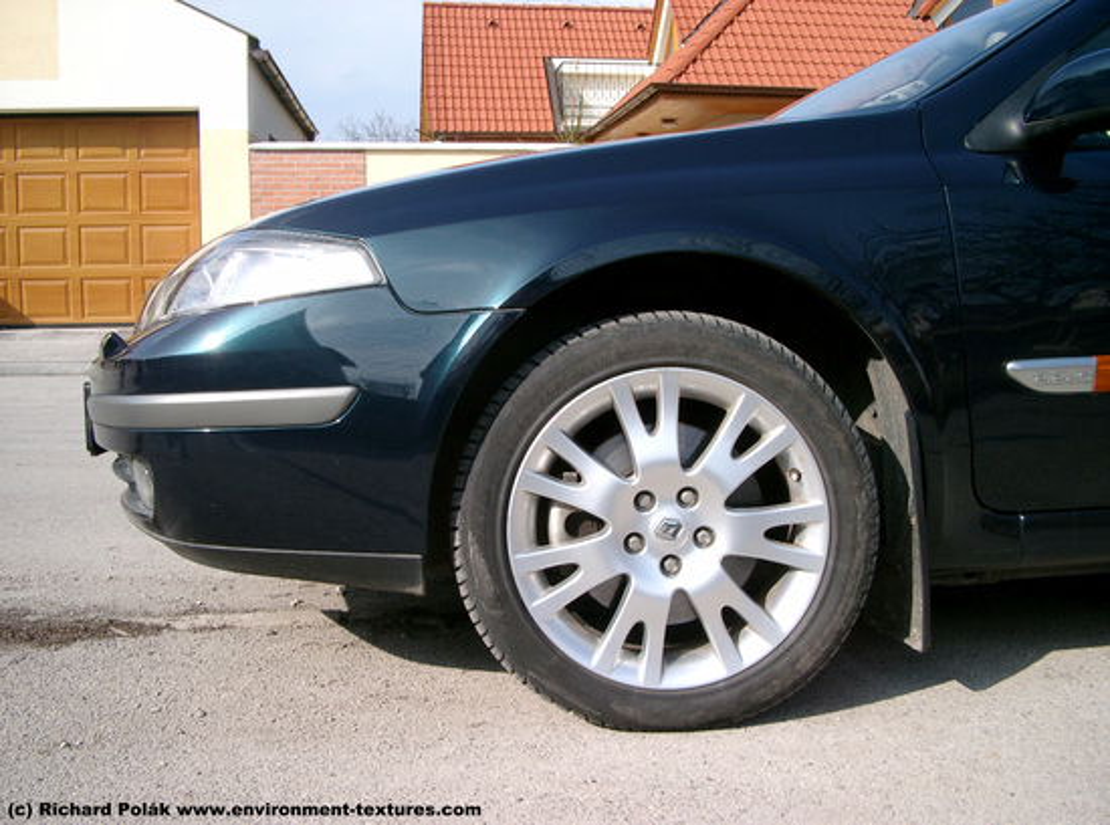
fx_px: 1183
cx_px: 555
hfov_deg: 50.3
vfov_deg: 38.5
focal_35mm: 37
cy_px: 412
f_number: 5
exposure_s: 1/500
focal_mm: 7.6
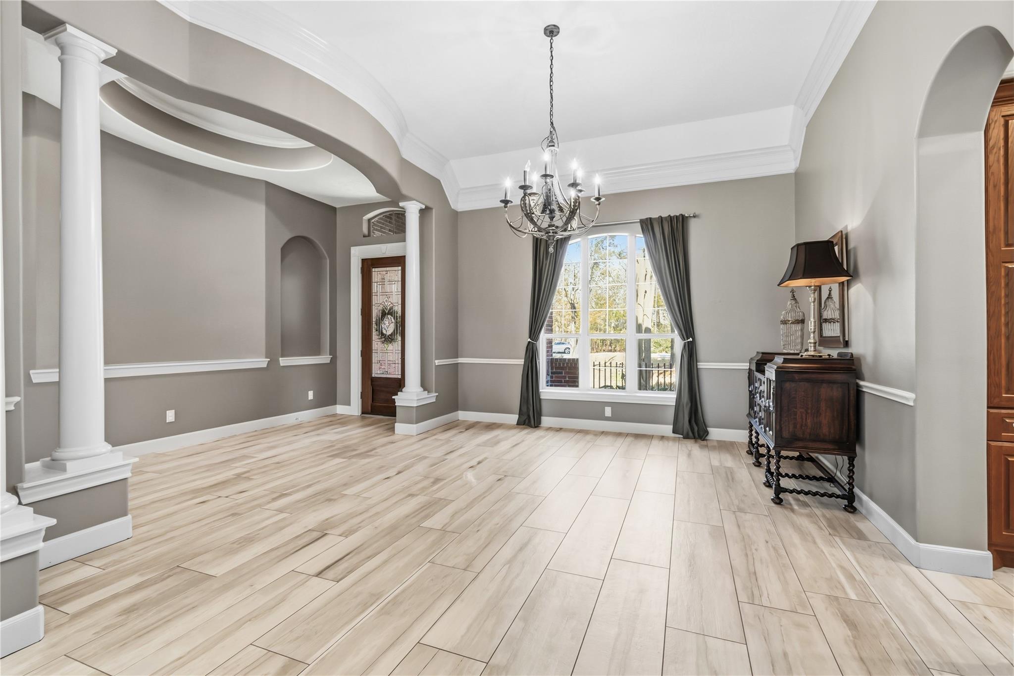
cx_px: 507
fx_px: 422
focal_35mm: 15
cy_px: 338
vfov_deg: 77.3
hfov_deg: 100.4
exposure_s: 1/8
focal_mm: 10
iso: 320
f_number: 8
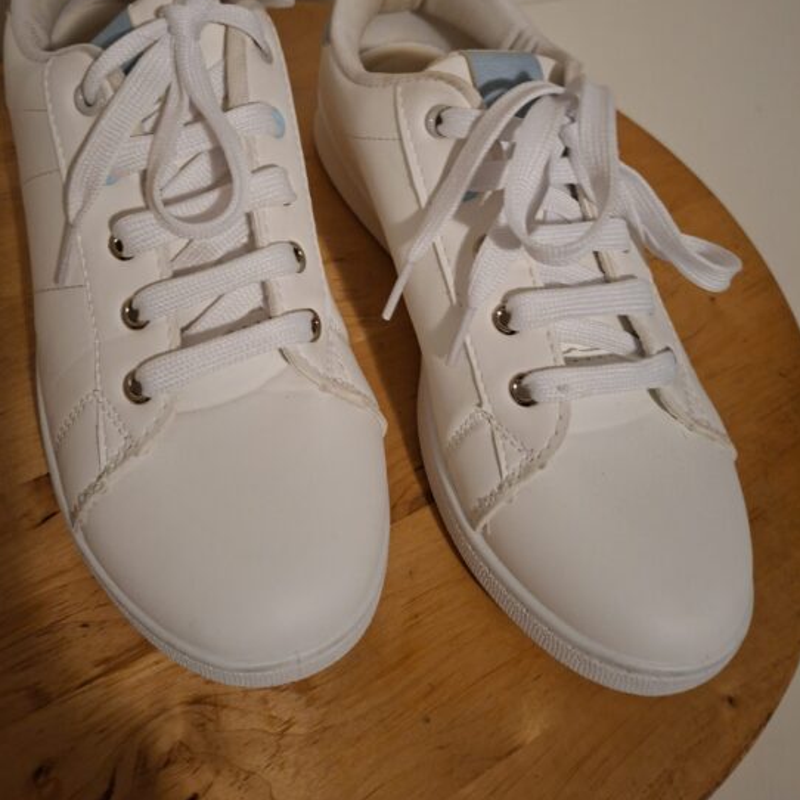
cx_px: 360
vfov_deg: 52.9
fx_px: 784
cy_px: 260
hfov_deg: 53.9
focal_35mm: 30
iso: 640
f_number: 1.8
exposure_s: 1/25
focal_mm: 5.54
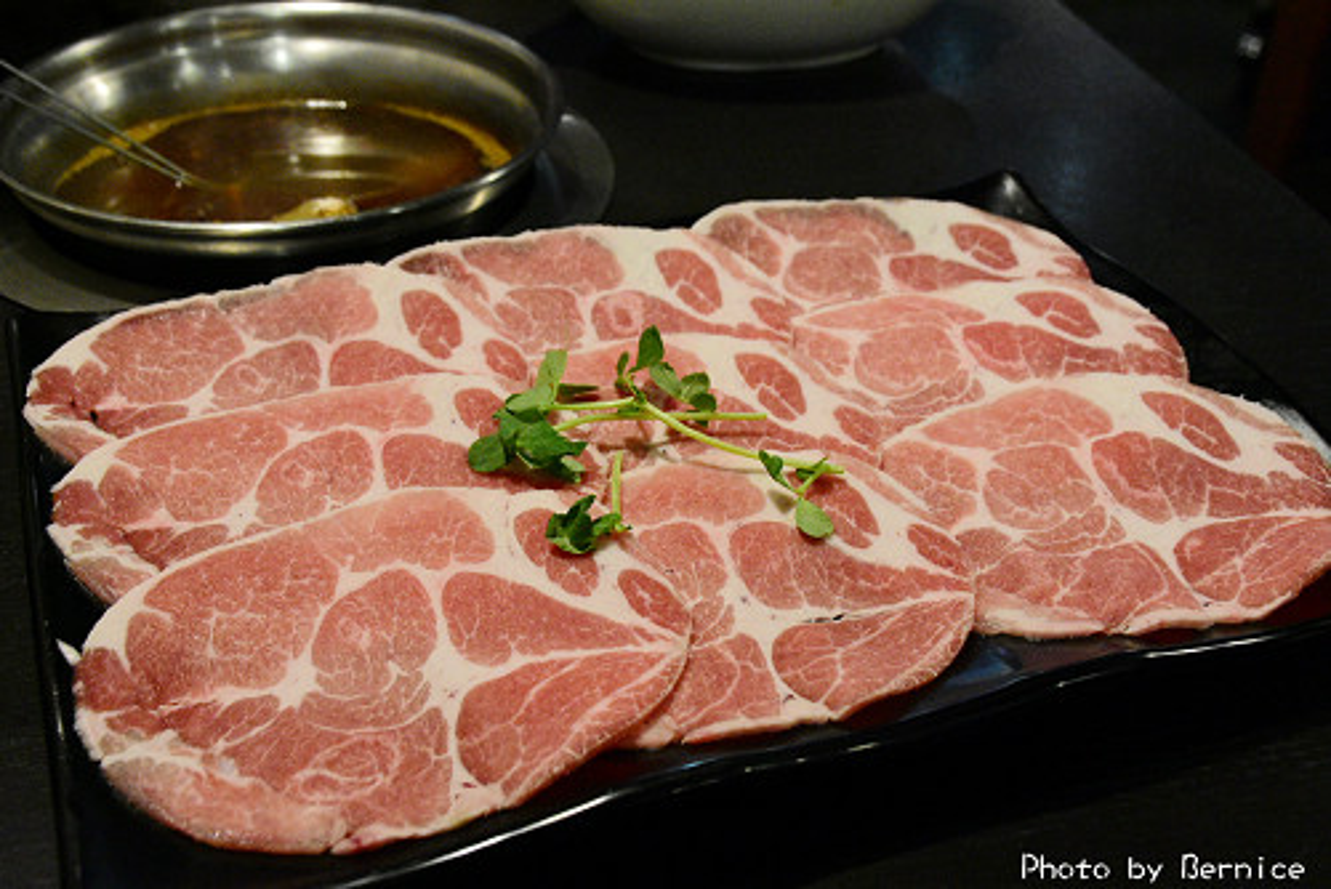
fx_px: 1665
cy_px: 444
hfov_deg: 43.6
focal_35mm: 45
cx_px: 666
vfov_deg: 29.9
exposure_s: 1/50
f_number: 9
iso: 6400
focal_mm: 30
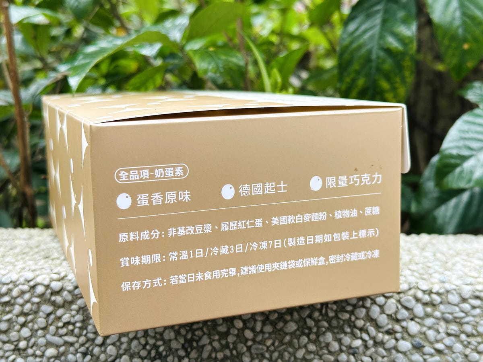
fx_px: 670
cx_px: 242
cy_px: 181
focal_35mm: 48
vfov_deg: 30.3
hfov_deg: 39.7
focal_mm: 6.86
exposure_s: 1/111
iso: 80
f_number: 1.78
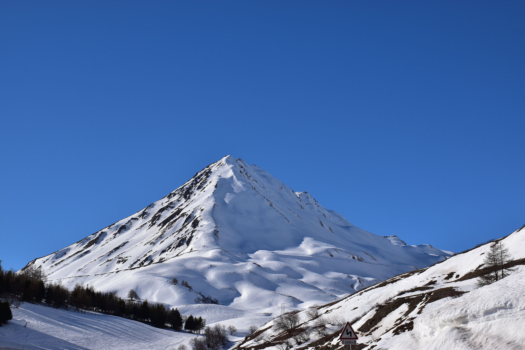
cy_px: 175
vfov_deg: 20.2
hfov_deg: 29.9
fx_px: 984
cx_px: 262
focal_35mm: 68
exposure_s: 1/640
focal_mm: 45
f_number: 11
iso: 200
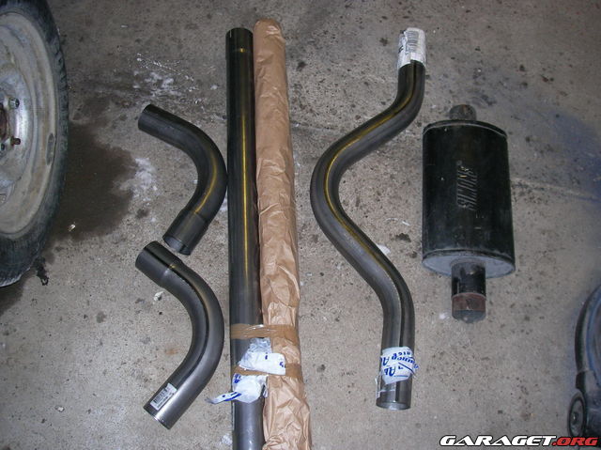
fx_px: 659
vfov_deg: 37.7
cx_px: 300
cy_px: 225
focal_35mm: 38
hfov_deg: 49.0
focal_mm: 6.3
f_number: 3.3
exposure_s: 1/30
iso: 100
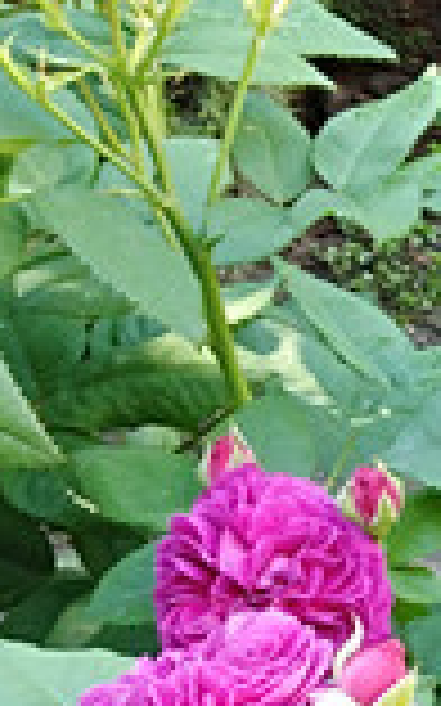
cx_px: 932
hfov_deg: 8.8
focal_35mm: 140
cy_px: 760
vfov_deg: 14.6
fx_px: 2695
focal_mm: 3.83
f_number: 2.2
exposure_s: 1/40
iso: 125
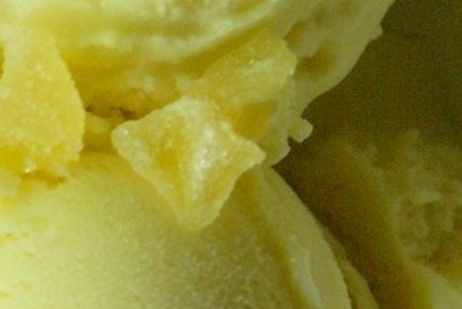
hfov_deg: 5.0
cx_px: -53
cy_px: 108
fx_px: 5292
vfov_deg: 3.3
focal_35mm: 412
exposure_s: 1/25
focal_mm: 70
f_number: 5.6
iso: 400
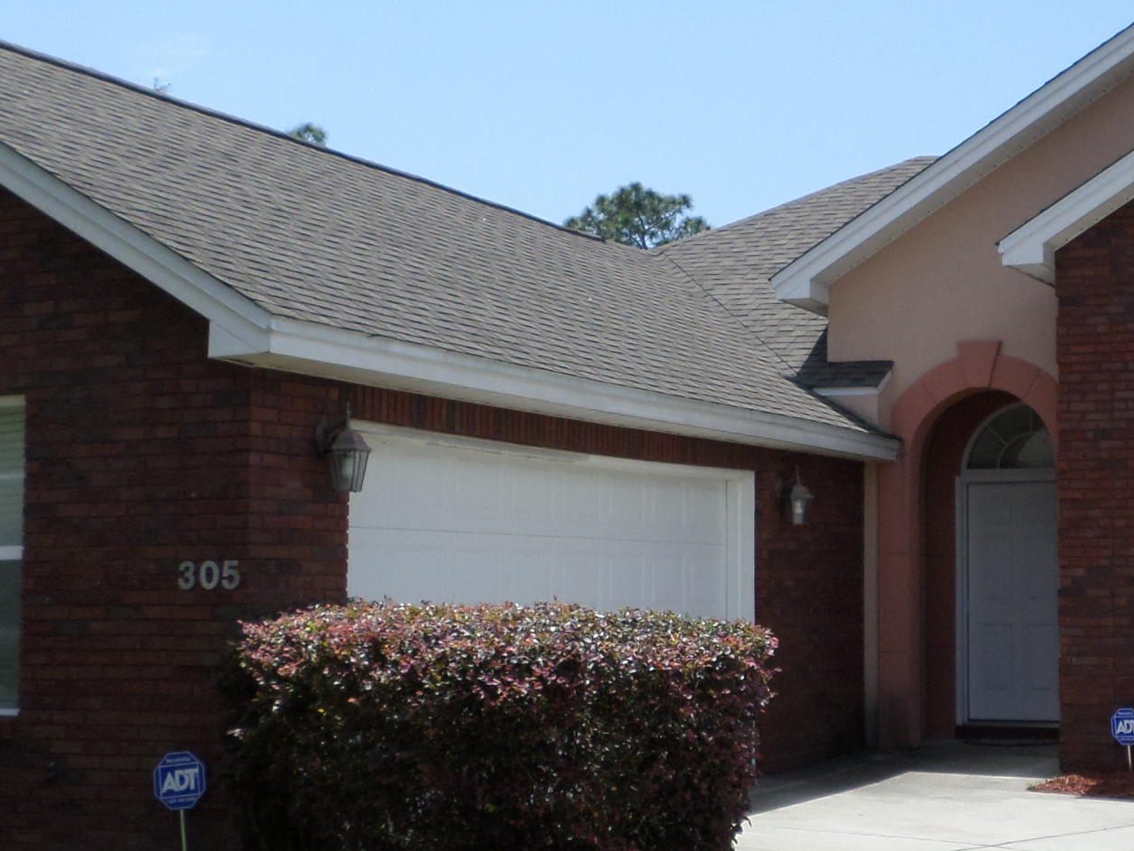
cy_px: 431
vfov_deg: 24.4
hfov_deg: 31.4
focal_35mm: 60
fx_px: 1966
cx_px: 894
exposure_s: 1/1500
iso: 80
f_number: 2.5
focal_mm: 4.5
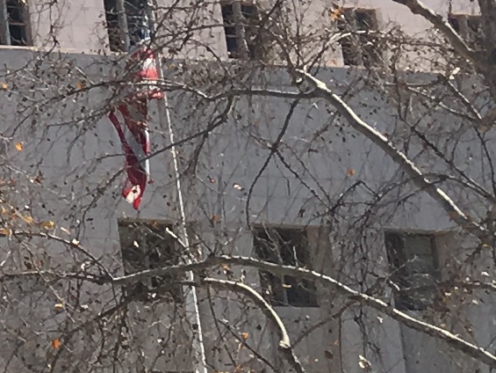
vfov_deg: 6.9
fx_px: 2967
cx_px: -917
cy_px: -359
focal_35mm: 207
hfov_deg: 8.3
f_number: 2.2
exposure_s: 1/950
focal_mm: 4.15
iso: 25
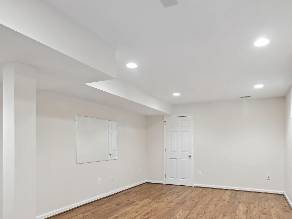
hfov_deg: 73.4
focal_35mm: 23
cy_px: 140
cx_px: 171
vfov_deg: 58.0
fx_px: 194
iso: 640
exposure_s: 1/10
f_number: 7.1
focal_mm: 10
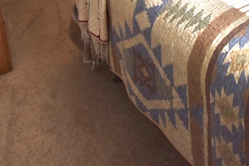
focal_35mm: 45
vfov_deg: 24.0
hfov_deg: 41.8
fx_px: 311
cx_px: 197
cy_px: -79
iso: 400
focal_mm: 10
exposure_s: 1/200
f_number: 7.1
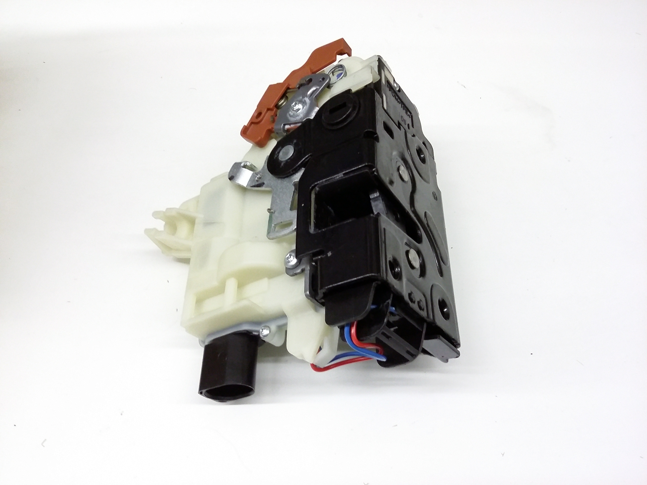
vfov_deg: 44.2
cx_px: 324
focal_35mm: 32
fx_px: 598
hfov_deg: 56.8
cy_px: 242
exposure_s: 1/15
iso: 250
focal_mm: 3.4
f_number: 2.4
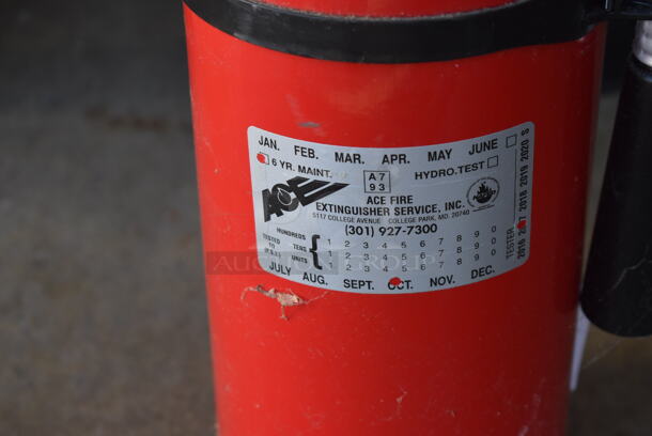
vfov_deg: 16.6
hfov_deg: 24.6
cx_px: 326
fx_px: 1496
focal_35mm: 82
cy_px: 218
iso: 800
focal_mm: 55
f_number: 5.6
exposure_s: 1/250
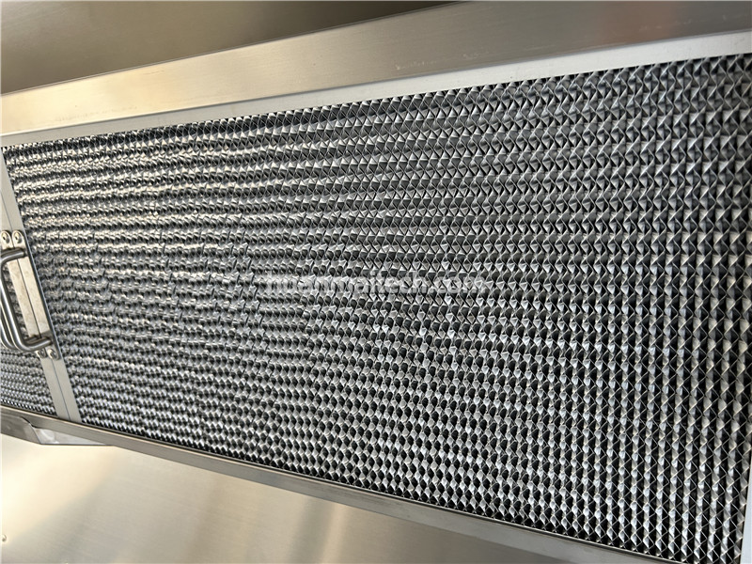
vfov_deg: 53.1
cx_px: 376
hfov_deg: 67.3
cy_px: 282
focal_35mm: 26
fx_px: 565
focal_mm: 5.7
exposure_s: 1/79
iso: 125
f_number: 1.5
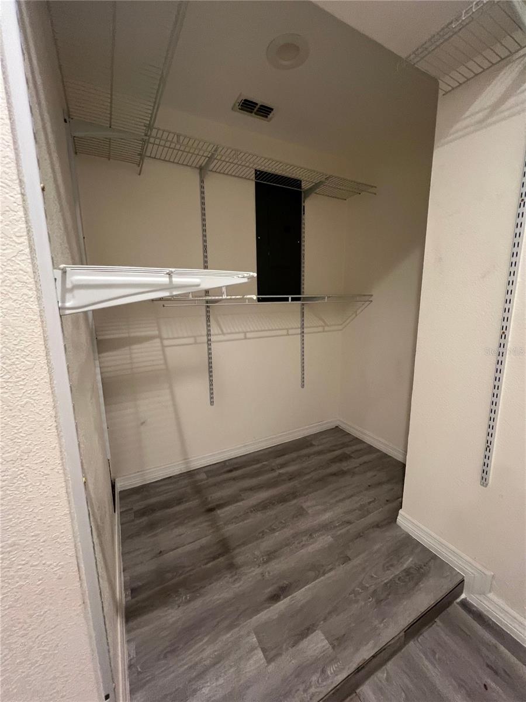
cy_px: 351
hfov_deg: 89.9
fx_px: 263
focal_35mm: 13
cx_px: 263
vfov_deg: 106.2
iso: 320
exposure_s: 1/60
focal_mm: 1.57
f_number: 1.8
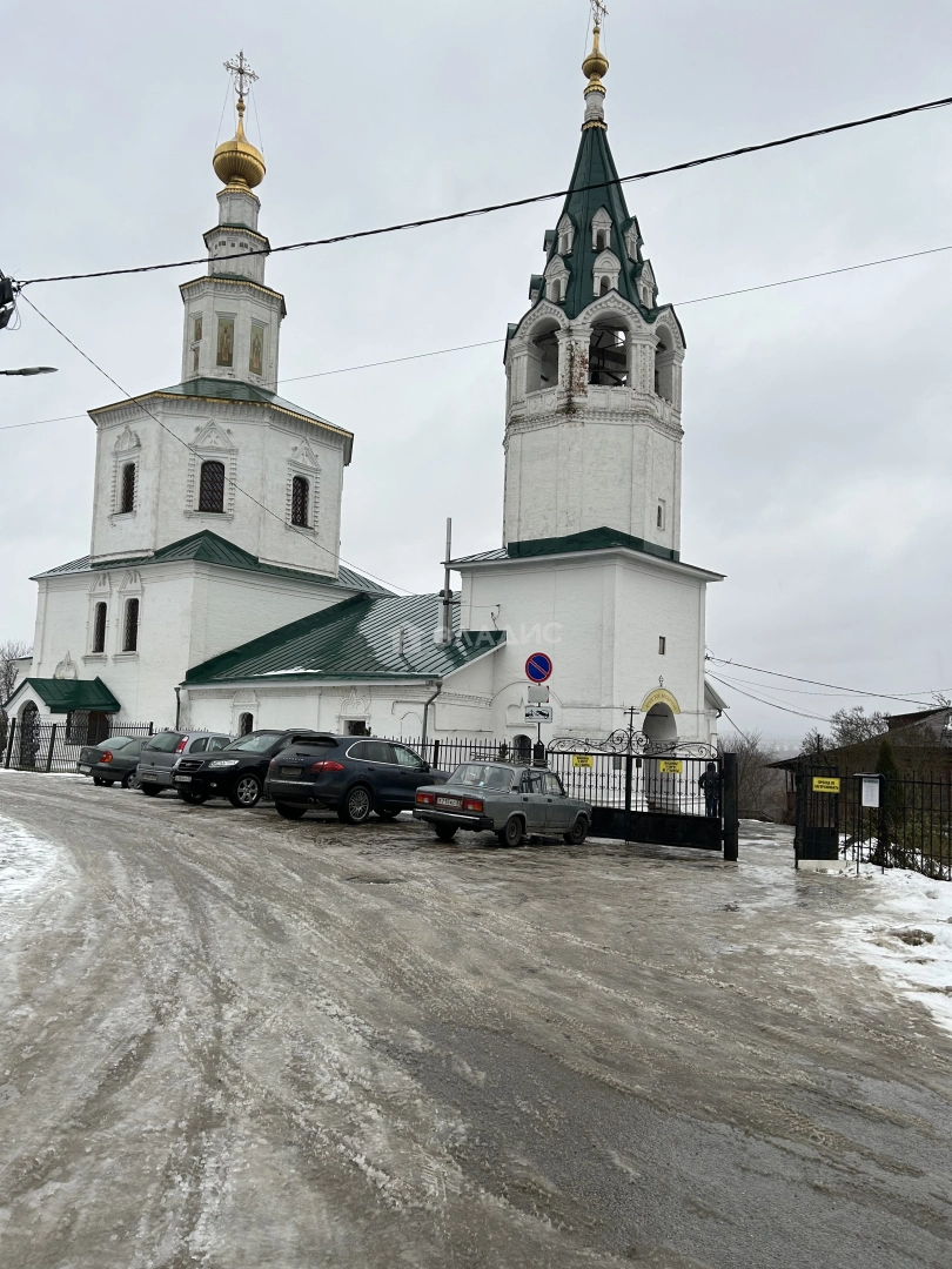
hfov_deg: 53.1
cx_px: 476
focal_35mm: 26
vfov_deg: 67.3
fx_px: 953
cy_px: 634
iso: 50
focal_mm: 5.7
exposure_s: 1/427
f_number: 1.5
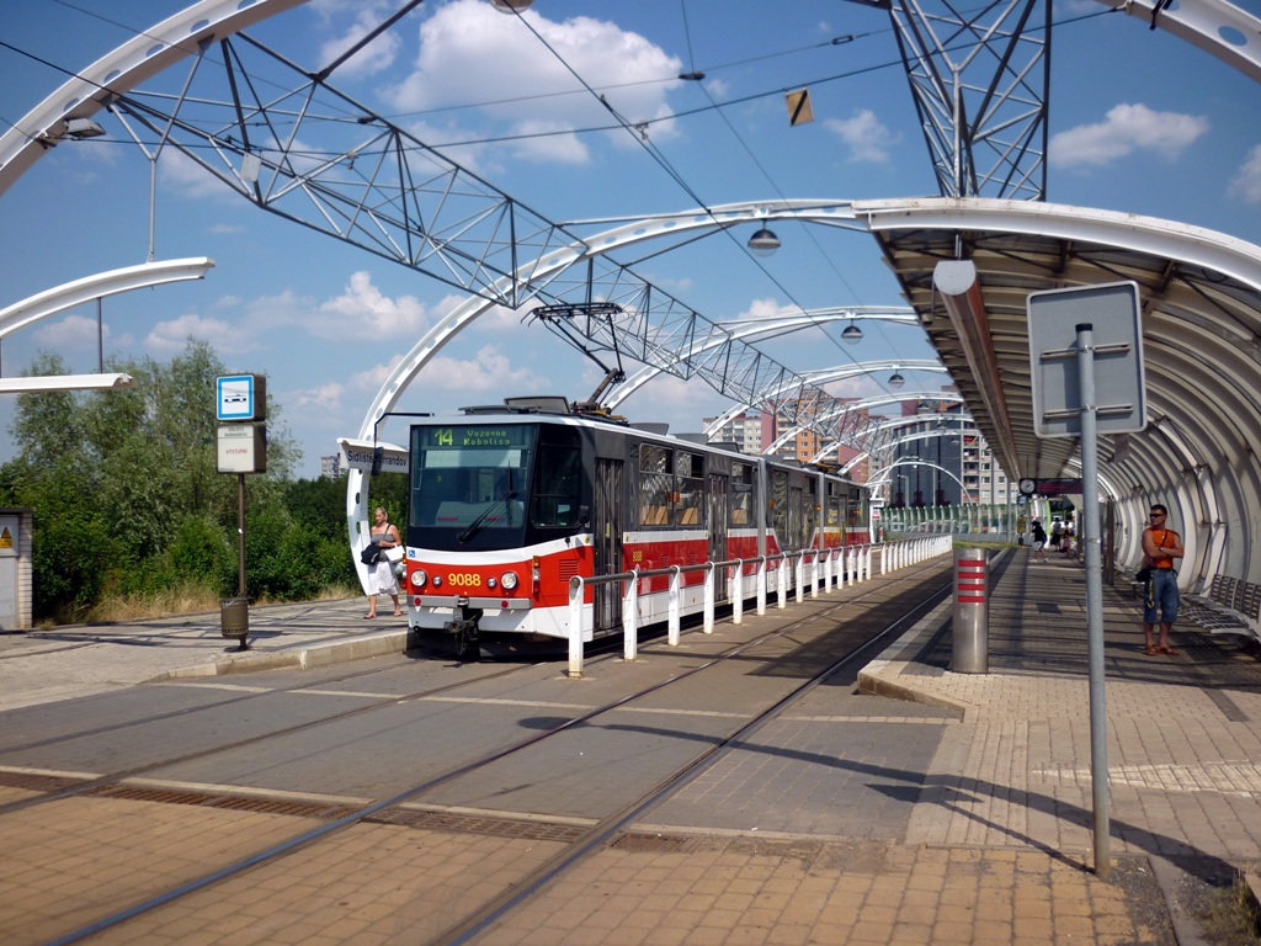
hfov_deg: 55.4
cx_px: 630
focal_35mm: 33
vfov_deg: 42.9
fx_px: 1202
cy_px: 473
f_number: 8
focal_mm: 5.5
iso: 80
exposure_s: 1/250
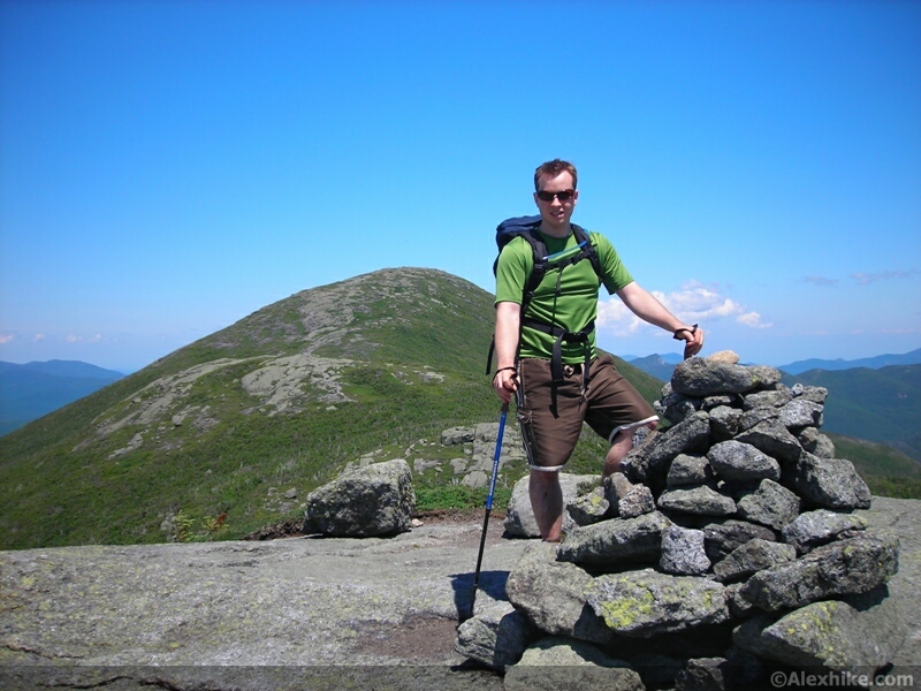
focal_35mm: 38
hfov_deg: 49.0
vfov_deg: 37.7
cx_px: 460
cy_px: 346
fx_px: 1011
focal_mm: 6.3
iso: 50
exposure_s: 1/166
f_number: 6.4
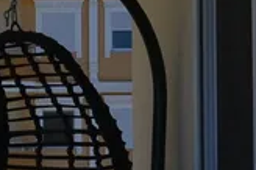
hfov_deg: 7.6
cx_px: -401
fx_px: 1769
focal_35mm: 249
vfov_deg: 5.5
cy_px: 112
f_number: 11
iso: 400
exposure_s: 1/500
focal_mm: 32
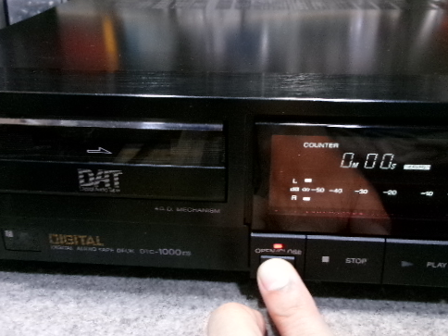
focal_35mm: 37
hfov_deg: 50.1
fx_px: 479
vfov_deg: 38.6
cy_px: 153
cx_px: 209
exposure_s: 1/17
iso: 550
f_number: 3.9
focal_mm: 5.1
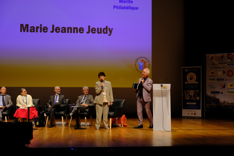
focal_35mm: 58
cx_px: 117
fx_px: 377
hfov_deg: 34.5
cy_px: 78
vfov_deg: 23.4
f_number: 5
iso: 2500
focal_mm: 38.9
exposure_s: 1/140
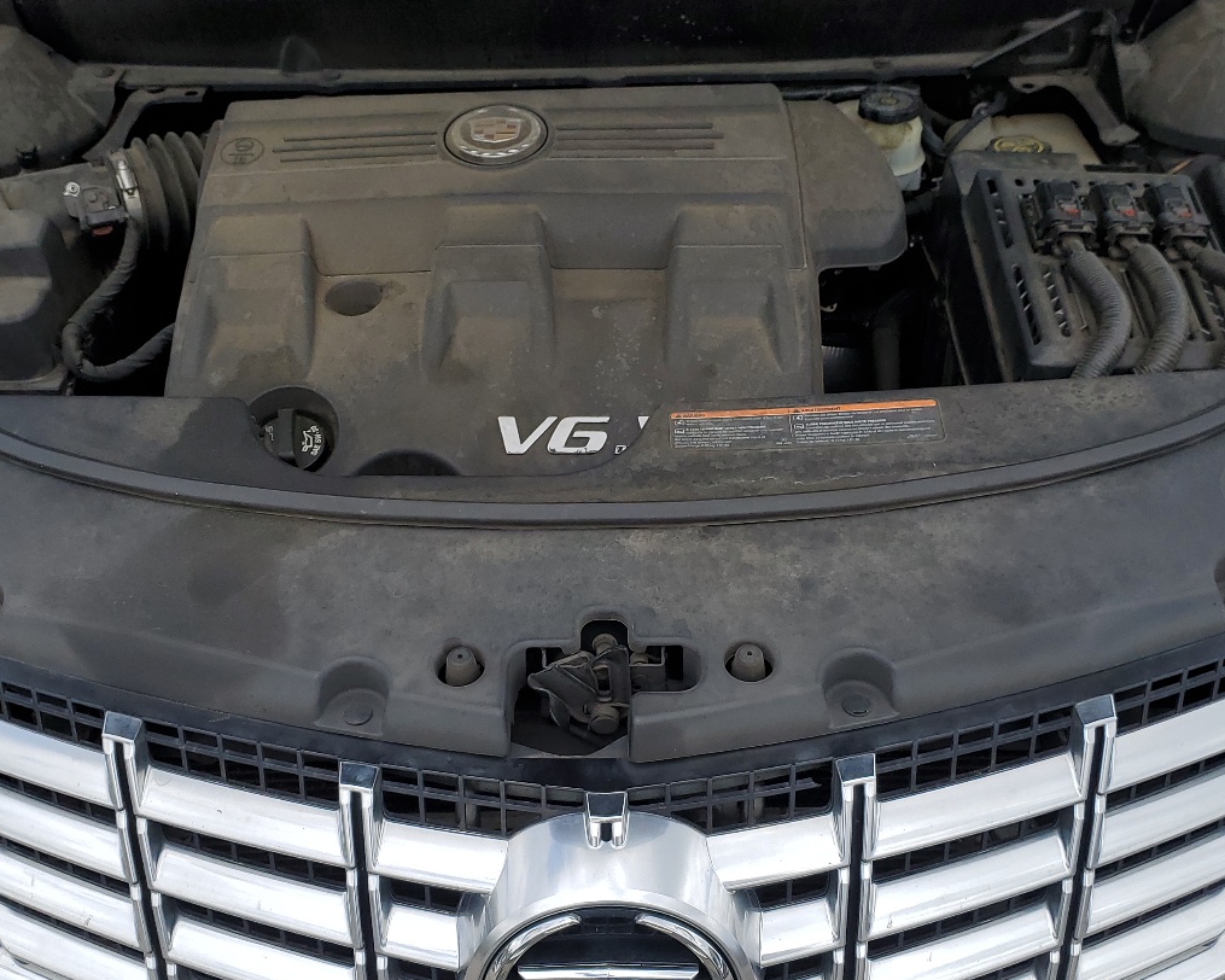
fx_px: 1450
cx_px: 641
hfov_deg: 45.8
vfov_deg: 36.9
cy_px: 659
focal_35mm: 40
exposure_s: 1/2500
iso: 50
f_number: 1.5
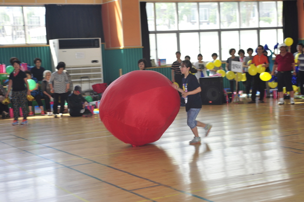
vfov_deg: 19.4
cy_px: 101
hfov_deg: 28.9
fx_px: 591
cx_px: 152
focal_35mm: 70
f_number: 5.6
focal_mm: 70
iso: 200
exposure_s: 1/60
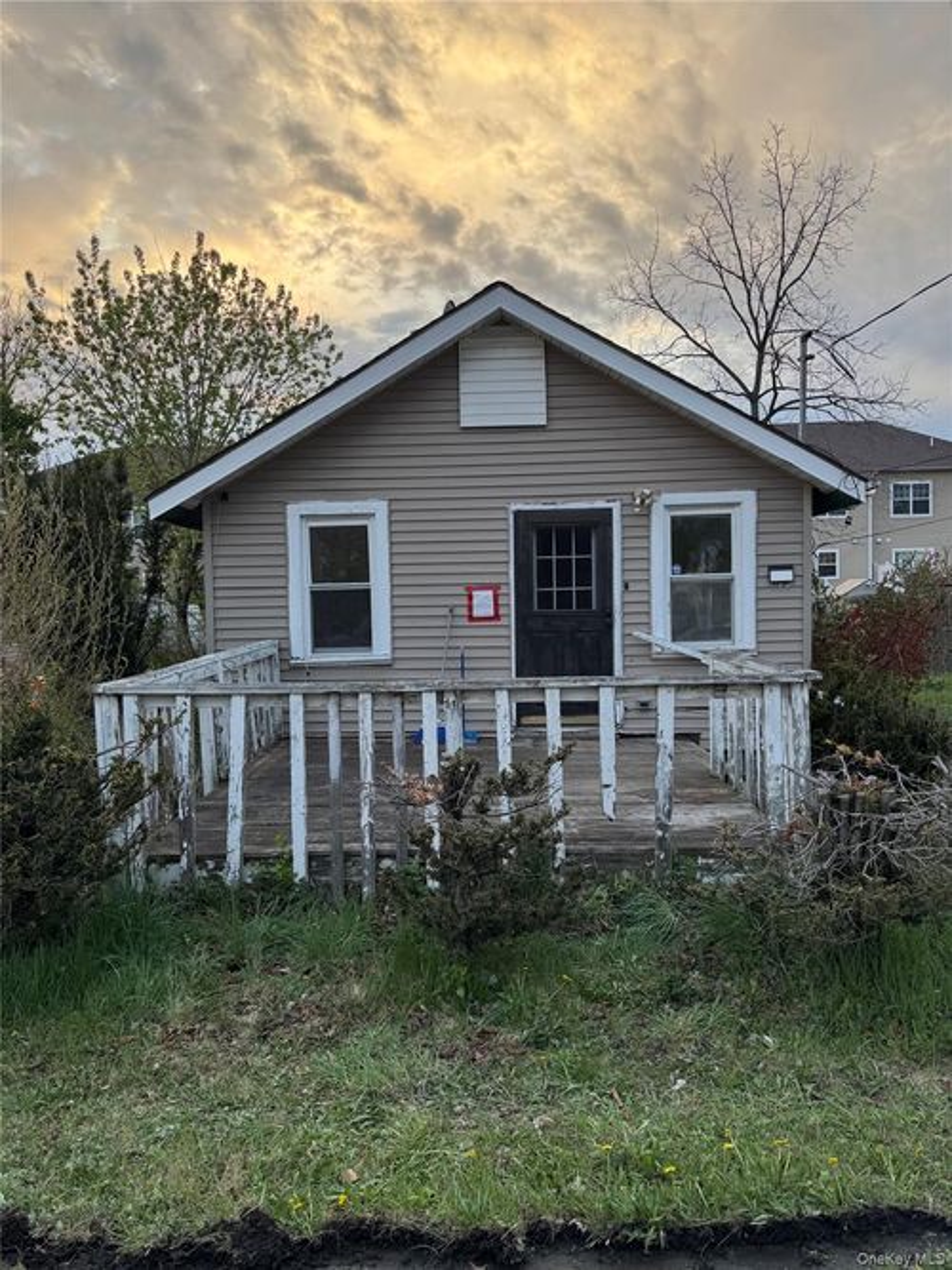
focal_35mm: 24
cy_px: 635
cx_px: 476
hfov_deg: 56.8
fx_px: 880
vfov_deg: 71.6
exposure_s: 1/394
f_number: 1.78
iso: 80
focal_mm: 6.76
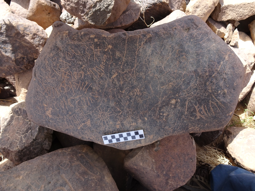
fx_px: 177
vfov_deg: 56.8
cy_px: 96
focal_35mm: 24
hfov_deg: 71.6
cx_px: 128
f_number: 3.5
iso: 80
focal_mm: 4.1
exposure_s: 1/200
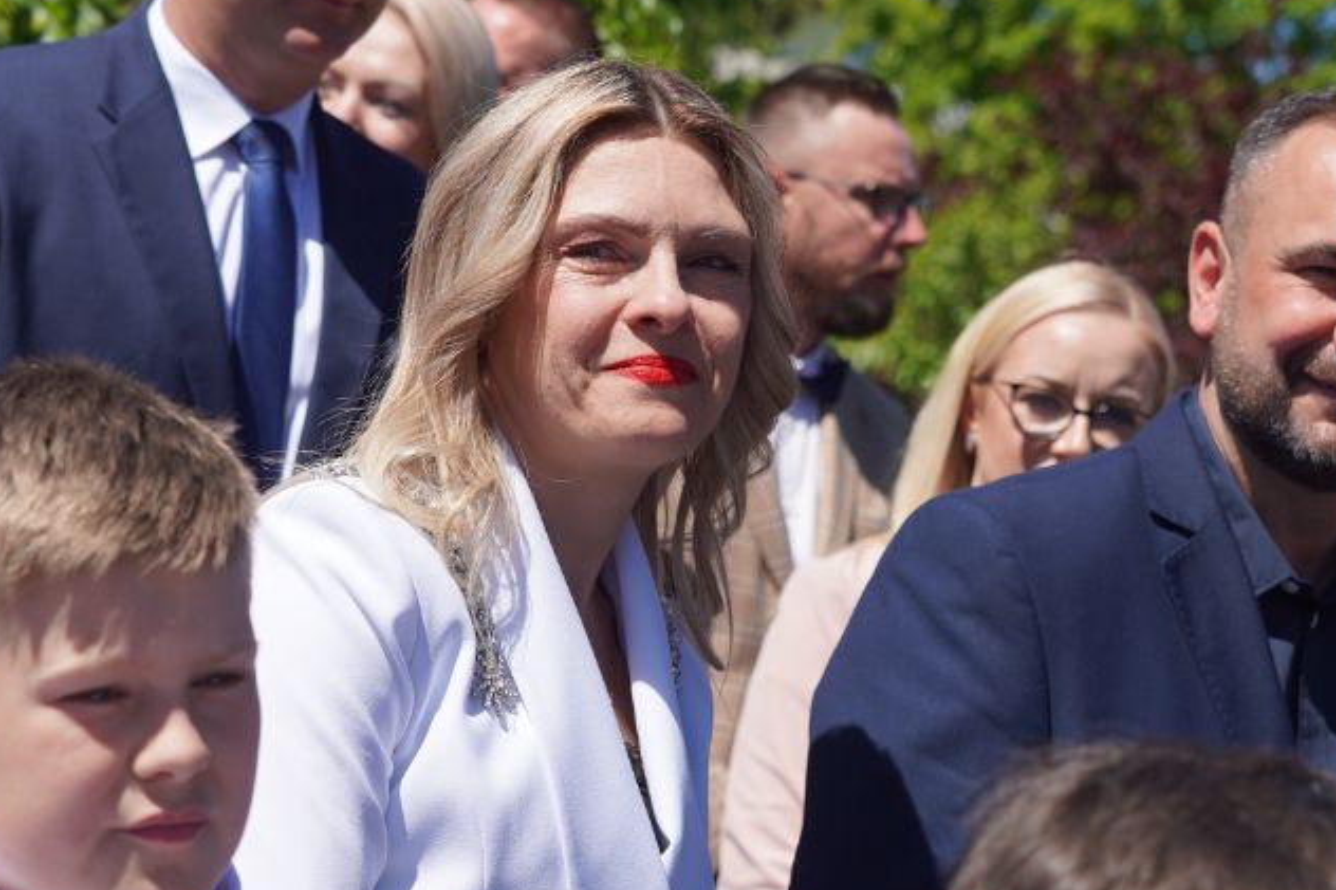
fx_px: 3970
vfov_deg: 12.8
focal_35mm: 107
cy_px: 614
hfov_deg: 19.1
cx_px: 670
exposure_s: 1/1000
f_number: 5
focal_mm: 52
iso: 100
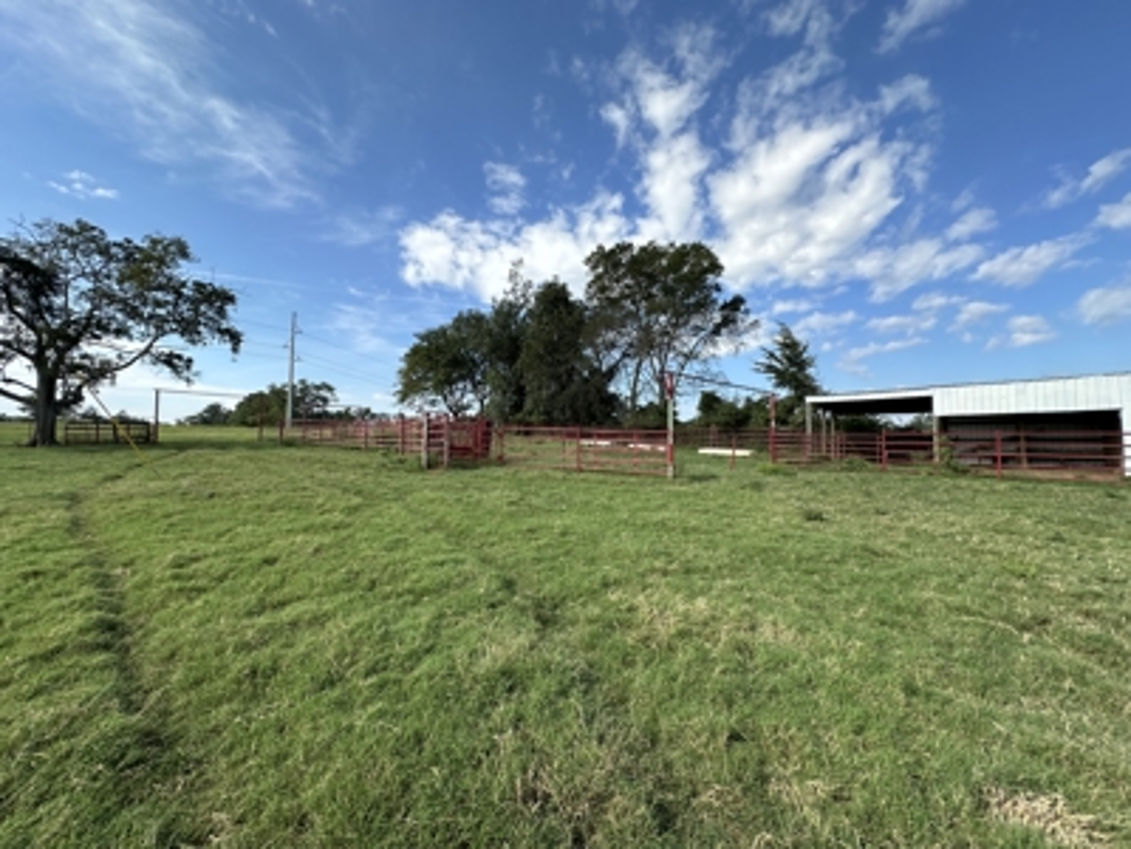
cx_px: 566
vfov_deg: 85.7
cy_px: 424
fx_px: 457
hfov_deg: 102.1
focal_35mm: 14
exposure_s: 1/1114
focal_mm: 2.22
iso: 40
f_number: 2.2
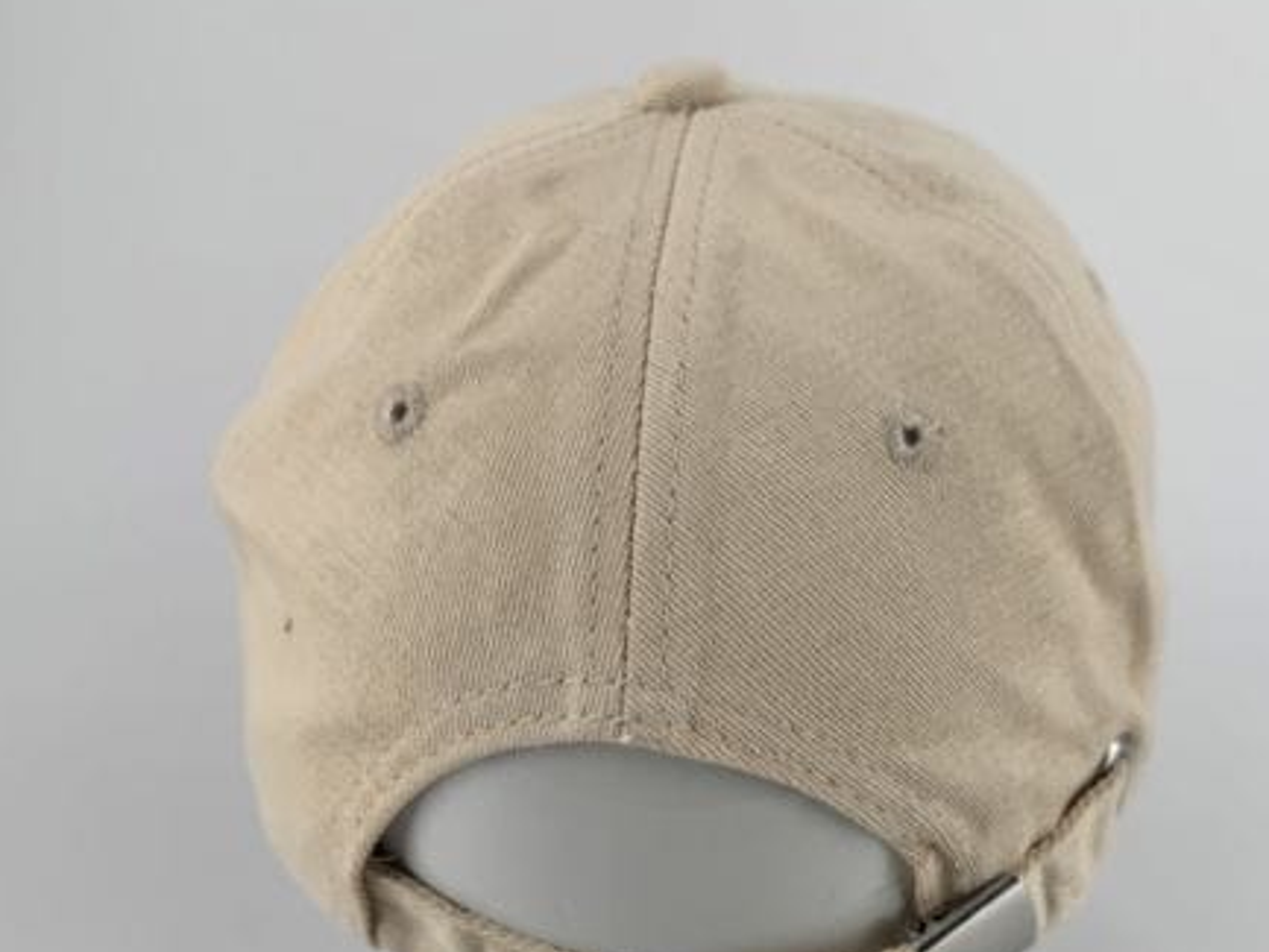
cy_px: 801
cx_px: 677
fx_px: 1357
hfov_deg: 50.1
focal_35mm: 37
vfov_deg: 36.9
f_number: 1.78
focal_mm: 6.76
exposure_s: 1/1261
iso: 80
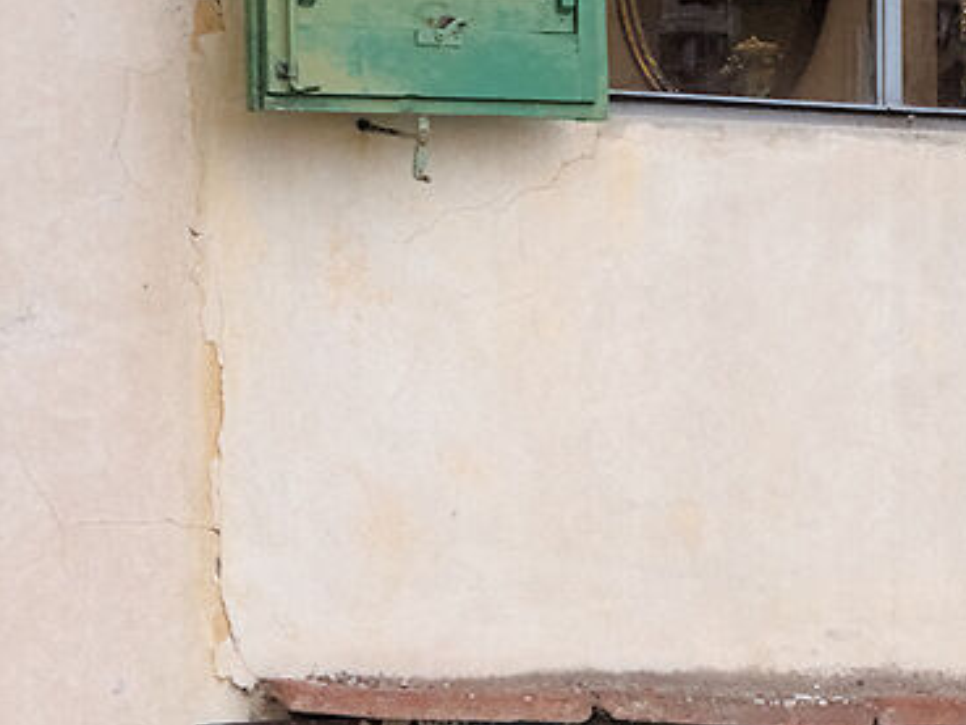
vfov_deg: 2.9
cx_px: 2822
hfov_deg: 3.7
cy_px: 739
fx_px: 14516
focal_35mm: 520
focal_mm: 40
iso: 200
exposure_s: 1/100
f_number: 5
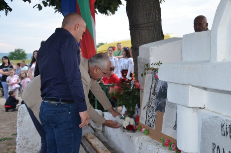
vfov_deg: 25.6
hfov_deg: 37.9
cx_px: 116
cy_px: 76
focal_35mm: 52
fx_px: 336
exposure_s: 1/60
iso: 500
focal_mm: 35
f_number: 4.5
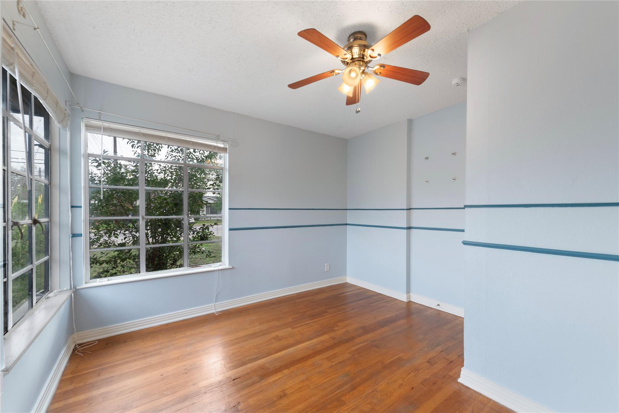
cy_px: 206
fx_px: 241
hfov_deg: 104.2
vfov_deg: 81.2
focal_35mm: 14
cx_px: 310
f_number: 8
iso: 400
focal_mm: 14
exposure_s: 1/1.67
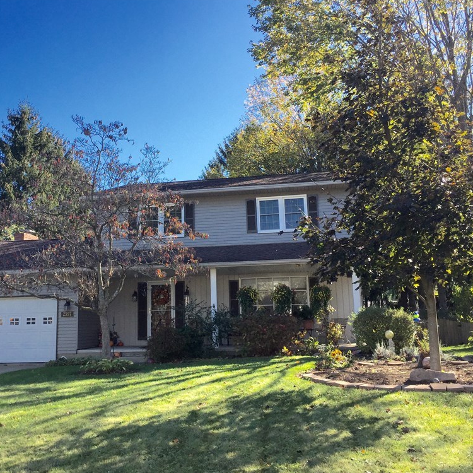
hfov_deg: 47.0
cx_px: 198
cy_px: 235
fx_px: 541
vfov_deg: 47.2
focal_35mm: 35
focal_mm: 4.15
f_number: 2.2
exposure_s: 1/898
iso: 32
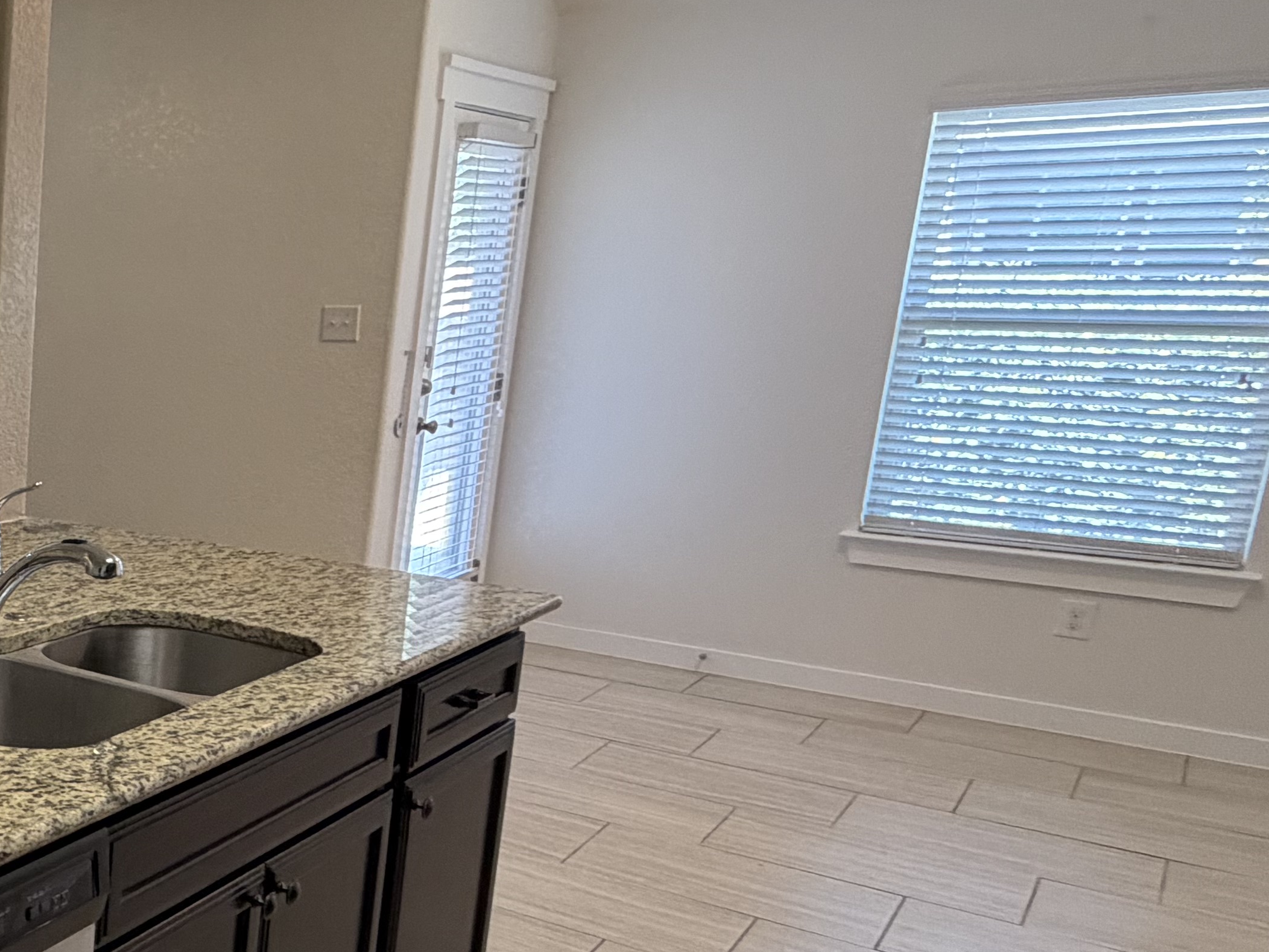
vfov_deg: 37.6
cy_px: 562
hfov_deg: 34.8
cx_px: -366
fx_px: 1393
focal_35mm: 38
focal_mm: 2.22
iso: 250
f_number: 2.2
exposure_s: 1/60
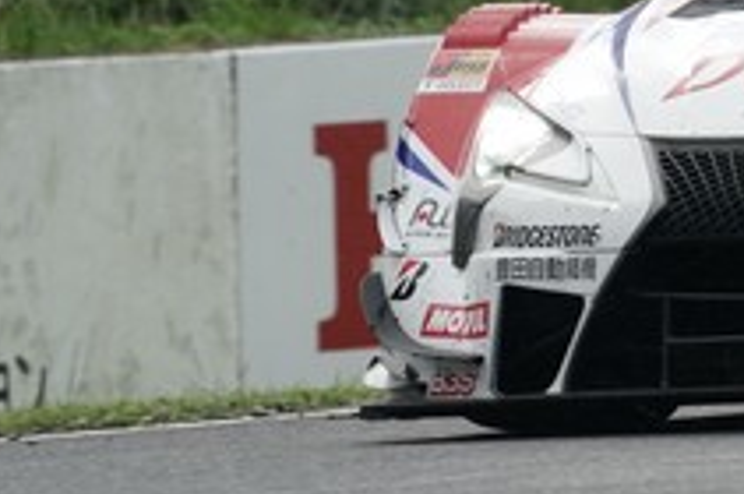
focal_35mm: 1932
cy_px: -272
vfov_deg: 0.7
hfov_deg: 1.1
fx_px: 39867
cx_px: 1213
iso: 400
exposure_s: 1/640
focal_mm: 565
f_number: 7.1
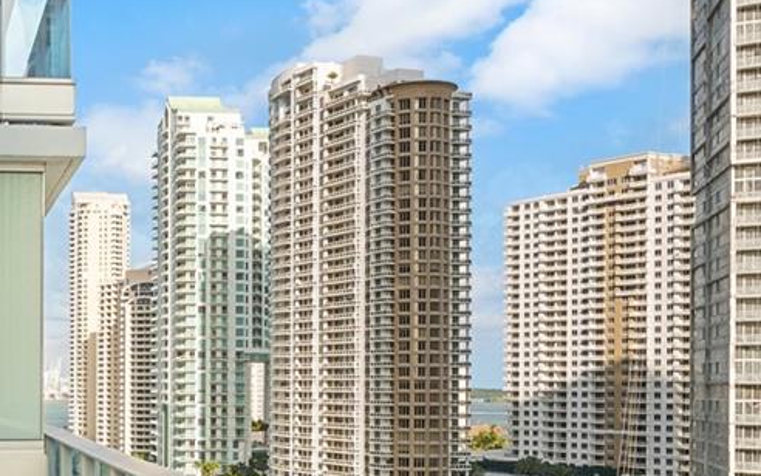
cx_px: -77
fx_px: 1100
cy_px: 348
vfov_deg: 24.2
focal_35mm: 53
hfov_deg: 33.3
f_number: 9
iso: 50
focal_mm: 16
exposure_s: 1/10
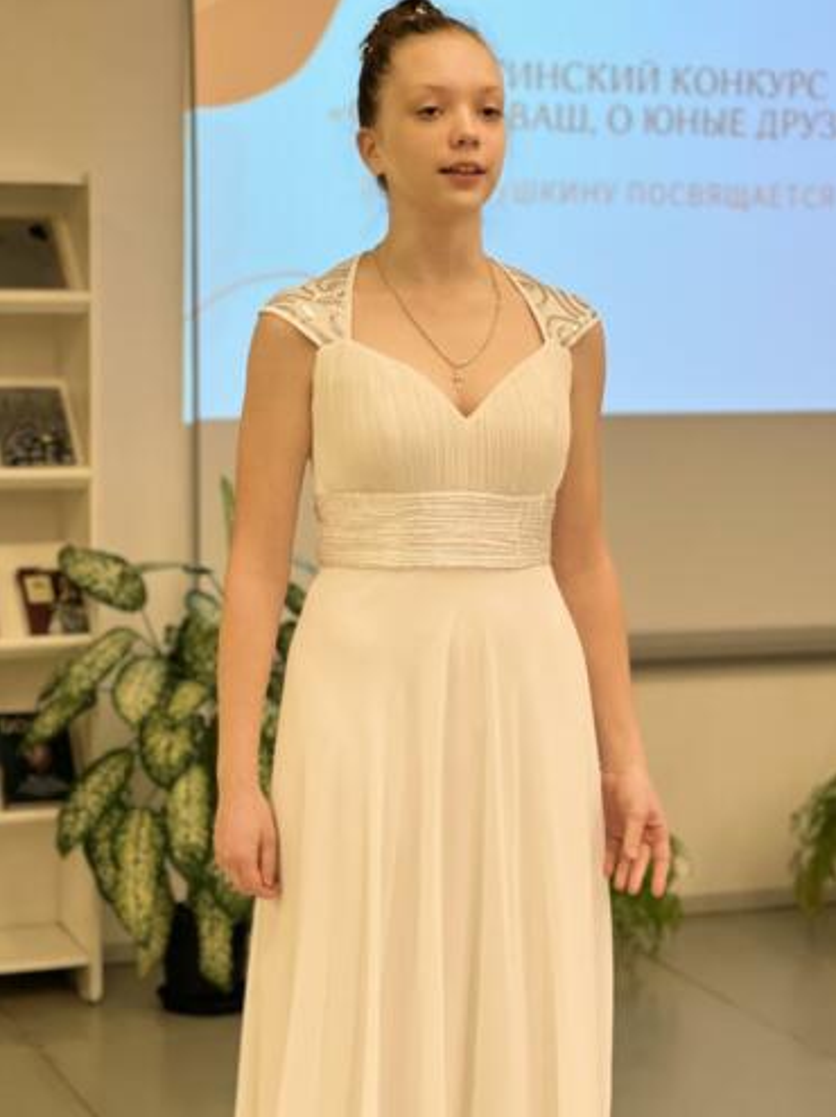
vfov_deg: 25.0
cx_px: 421
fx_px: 2514
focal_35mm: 78
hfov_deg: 18.9
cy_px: 561
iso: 200
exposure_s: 1/100
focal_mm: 9
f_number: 2.8
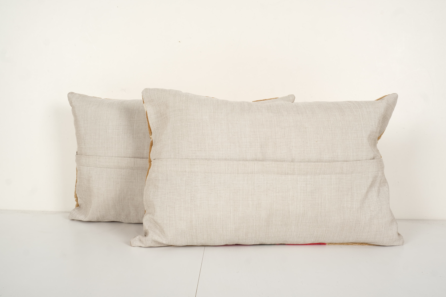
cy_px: 148
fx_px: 359
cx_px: 223
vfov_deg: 45.0
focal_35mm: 29
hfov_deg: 63.7
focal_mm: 19.6
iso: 80
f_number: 11
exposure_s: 1/160
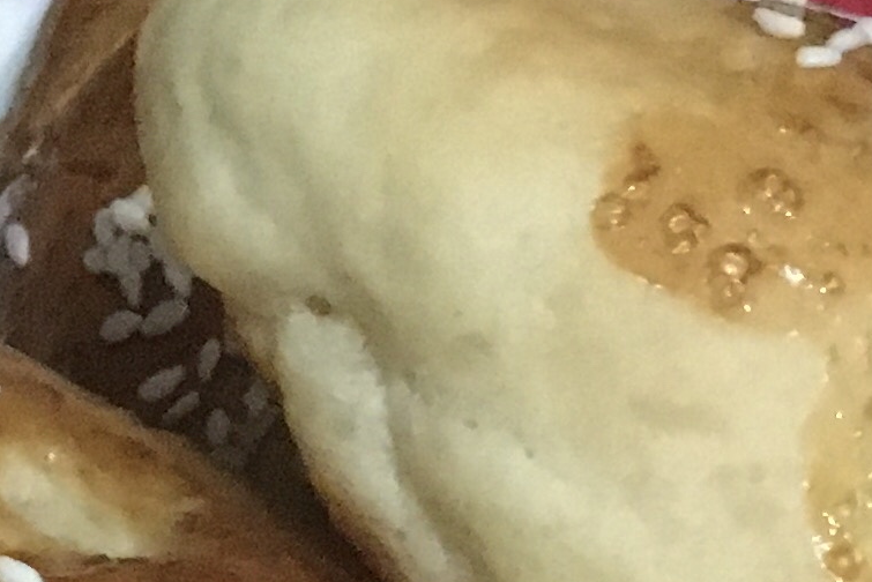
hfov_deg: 12.7
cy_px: 1562
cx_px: 681
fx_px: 3901
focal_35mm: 161
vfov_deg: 7.7
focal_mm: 4.15
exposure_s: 1/17
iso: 320
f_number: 2.2
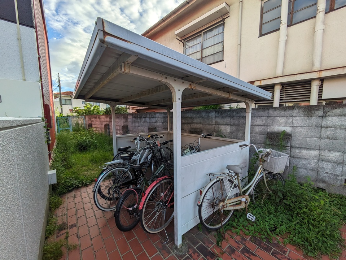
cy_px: 130
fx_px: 140
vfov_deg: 85.7
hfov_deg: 102.0
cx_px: 173
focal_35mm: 14
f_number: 2.2
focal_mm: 1.83
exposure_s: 1/678
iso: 46
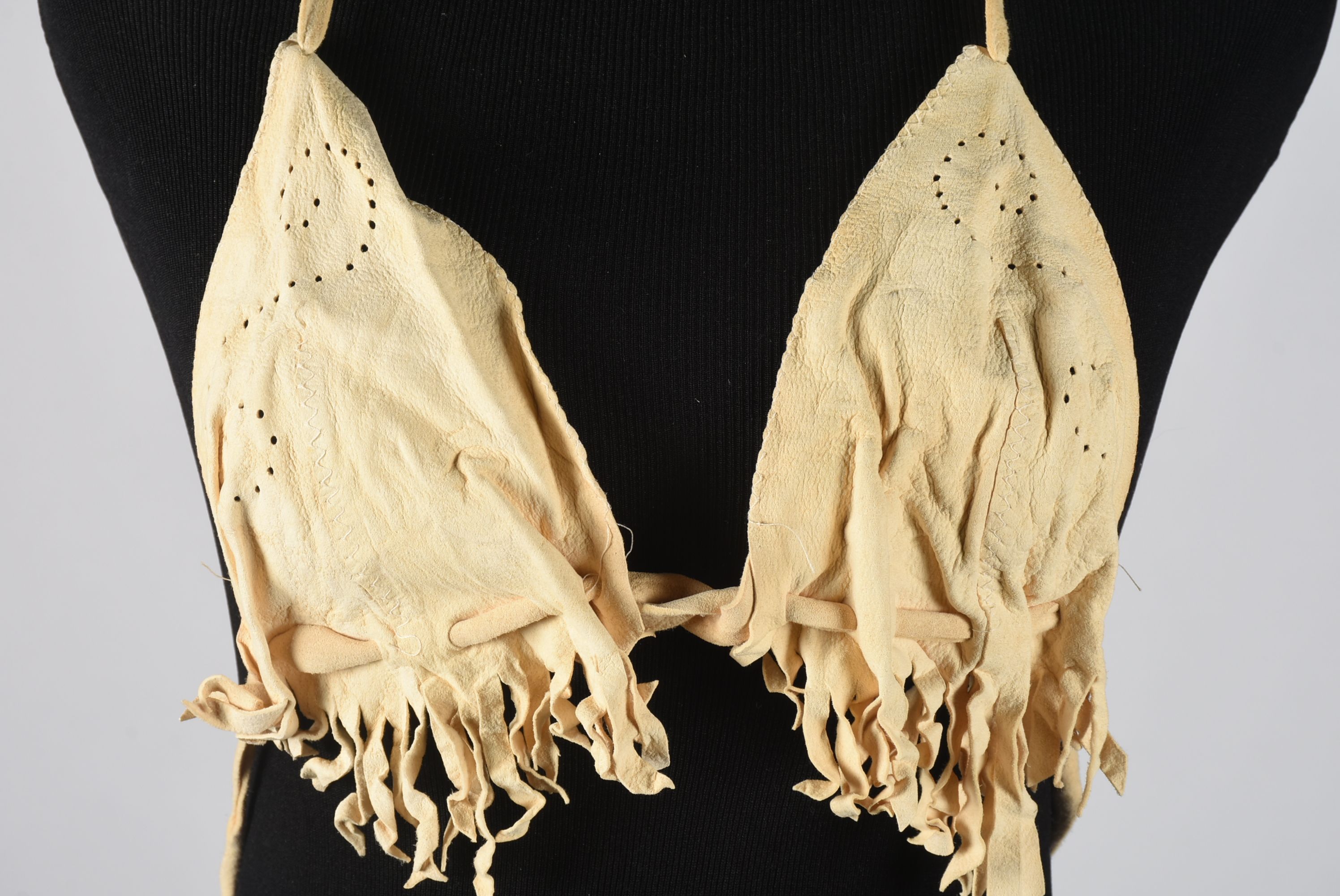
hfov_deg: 17.0
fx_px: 4470
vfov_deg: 11.4
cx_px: 670
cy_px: 448
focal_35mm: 120
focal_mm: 80
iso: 200
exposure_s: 1/125
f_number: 14
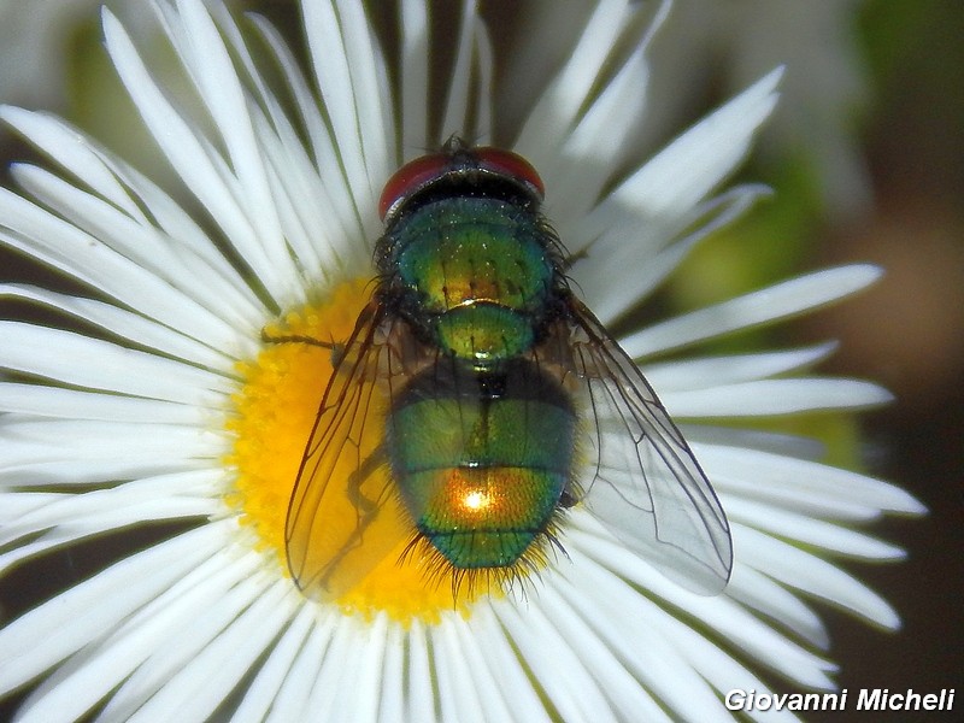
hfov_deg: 10.7
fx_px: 5124
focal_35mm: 184
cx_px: 482
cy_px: 362
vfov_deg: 8.1
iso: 125
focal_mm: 32.8
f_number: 10.5
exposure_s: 1/320
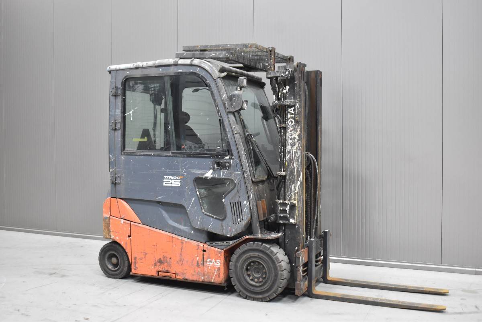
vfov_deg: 36.9
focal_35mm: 36
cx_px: 241
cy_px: 161
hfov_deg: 53.1
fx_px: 482
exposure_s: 1/30
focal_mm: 24
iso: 1600
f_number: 4.5
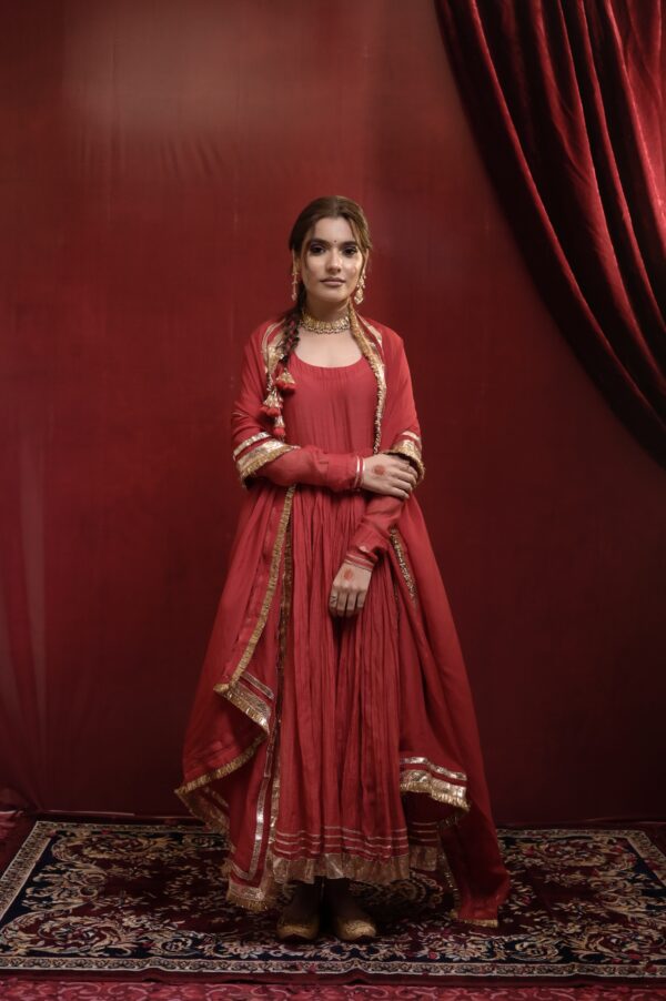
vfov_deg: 41.1
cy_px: 500
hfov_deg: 28.0
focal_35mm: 48
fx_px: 1334
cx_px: 333
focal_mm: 48
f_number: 5
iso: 1250
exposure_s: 1/250
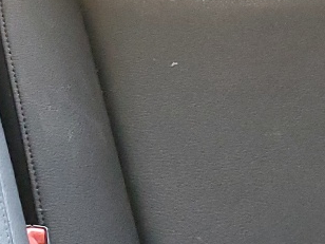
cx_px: -215
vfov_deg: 9.6
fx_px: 1267
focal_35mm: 135
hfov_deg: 13.4
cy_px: -360
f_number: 1.5
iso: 222
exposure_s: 1/60.2
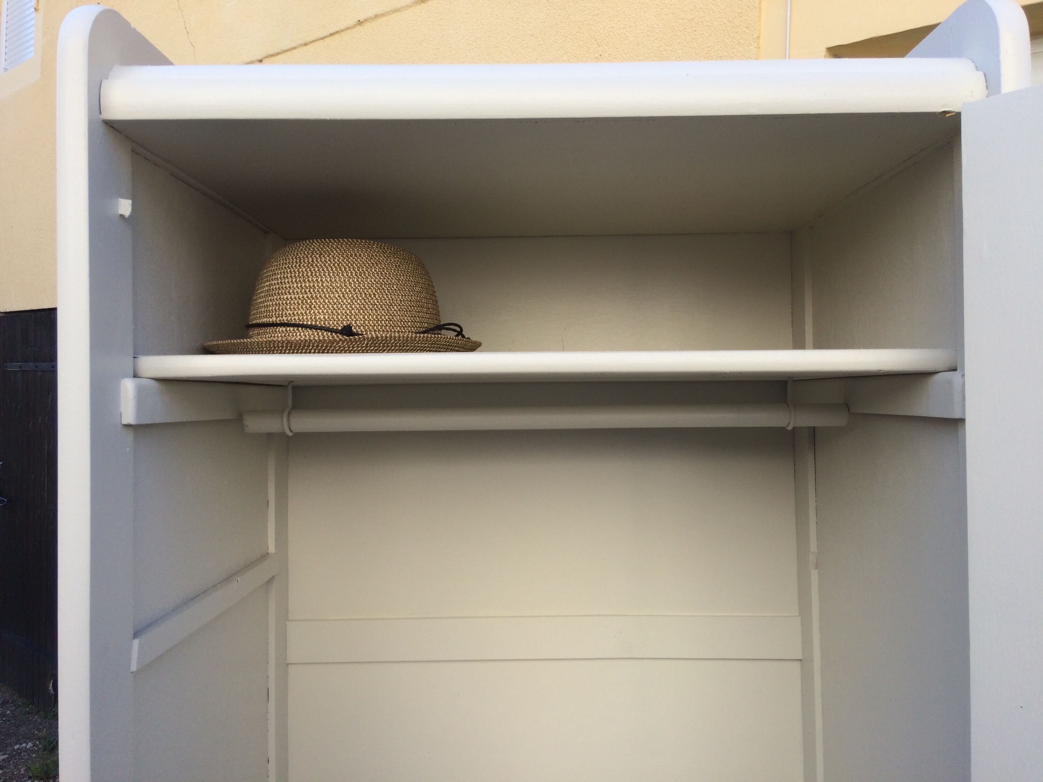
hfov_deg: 61.7
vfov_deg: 48.2
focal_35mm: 29
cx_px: 522
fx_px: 874
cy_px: 391
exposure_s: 1/519
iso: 32
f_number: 2.2
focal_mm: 4.15
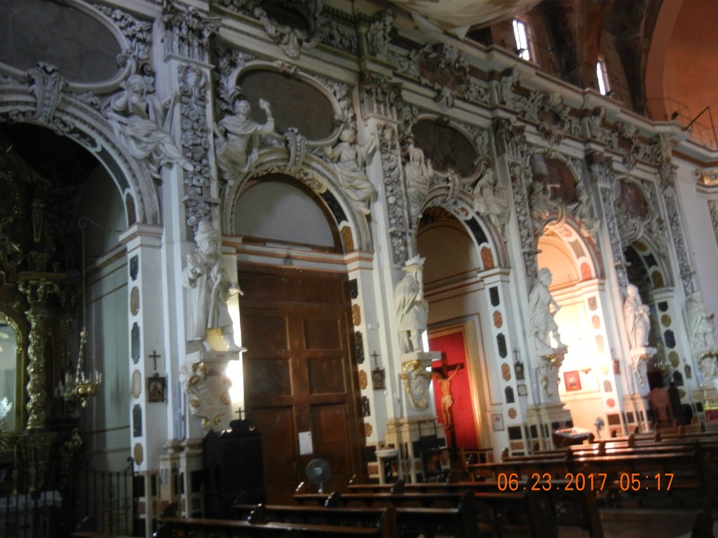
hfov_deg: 54.0
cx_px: 359
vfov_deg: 41.8
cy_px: 269
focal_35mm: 34
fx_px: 705
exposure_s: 1/6.3
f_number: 3.6
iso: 400
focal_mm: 6.2
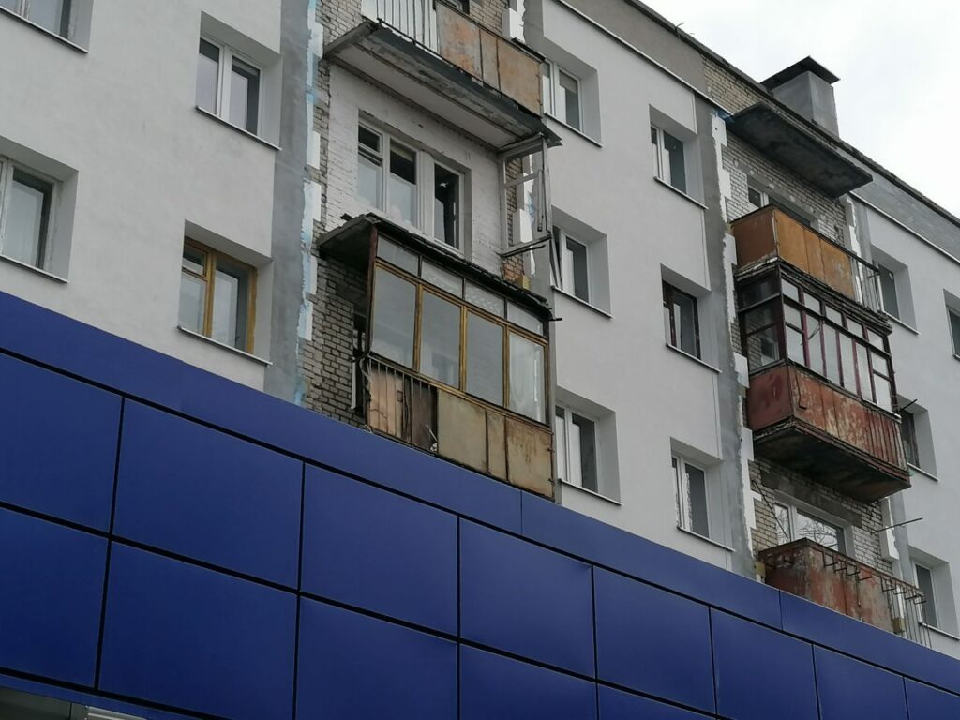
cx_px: 480
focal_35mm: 65
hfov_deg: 29.8
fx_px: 1803
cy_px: 360
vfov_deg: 22.6
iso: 50
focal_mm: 4.75
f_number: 1.8
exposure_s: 1/1792
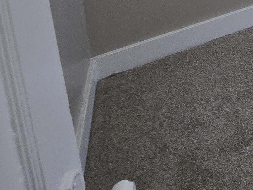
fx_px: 365
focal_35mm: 50
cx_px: 436
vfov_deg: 20.1
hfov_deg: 23.5
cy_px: -160
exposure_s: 1/60
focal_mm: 2.2
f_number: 2.2
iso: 64
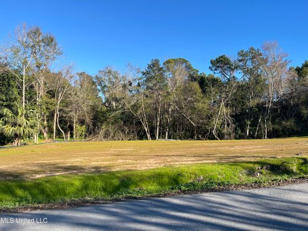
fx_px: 231
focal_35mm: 26
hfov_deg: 67.3
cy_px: 116
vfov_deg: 53.1
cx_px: 154
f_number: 1.6
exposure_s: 1/1748
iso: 50
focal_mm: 5.1
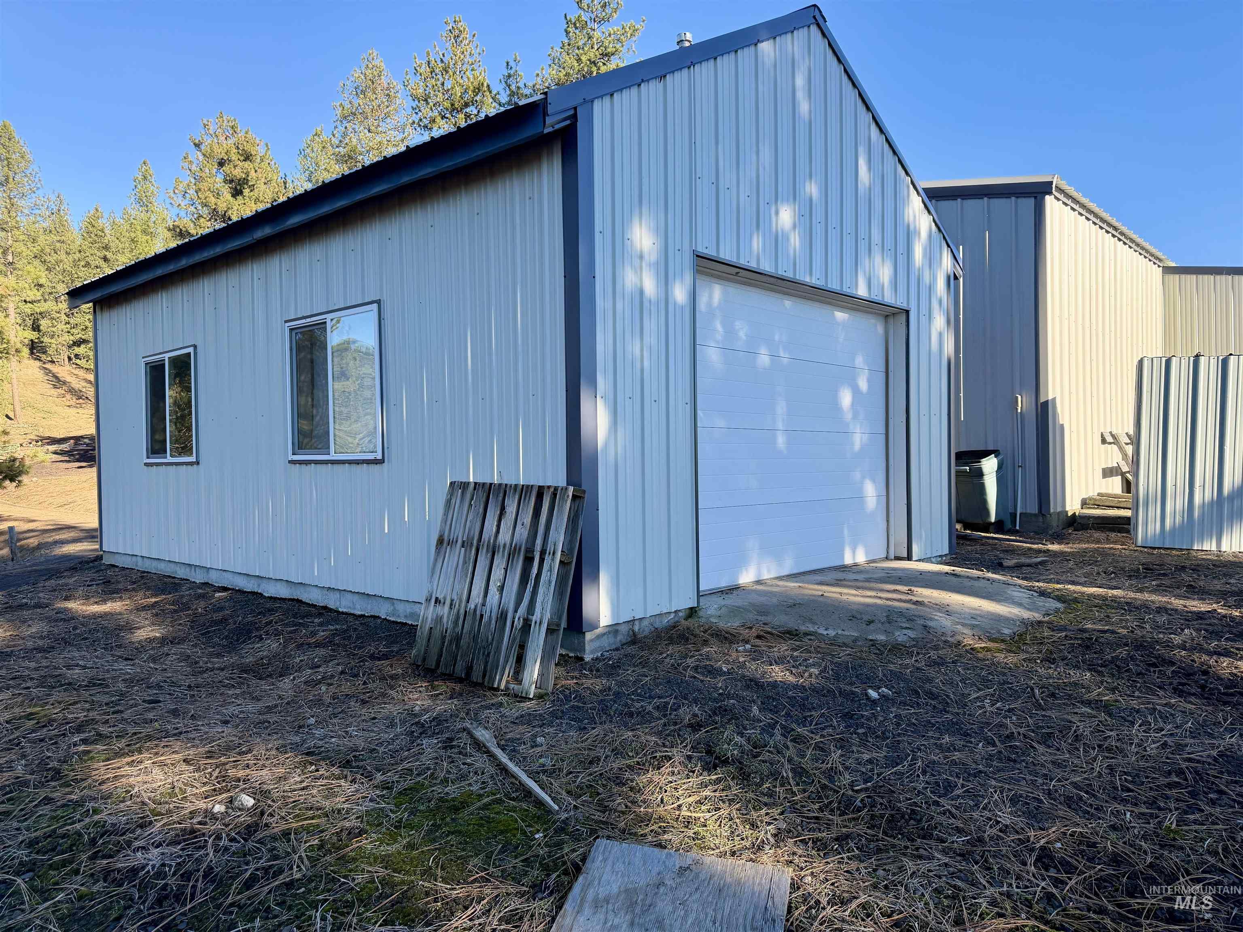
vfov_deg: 56.8
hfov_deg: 71.6
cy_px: 466
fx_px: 862
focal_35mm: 24
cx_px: 622
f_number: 1.78
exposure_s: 1/1522
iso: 100
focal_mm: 6.76
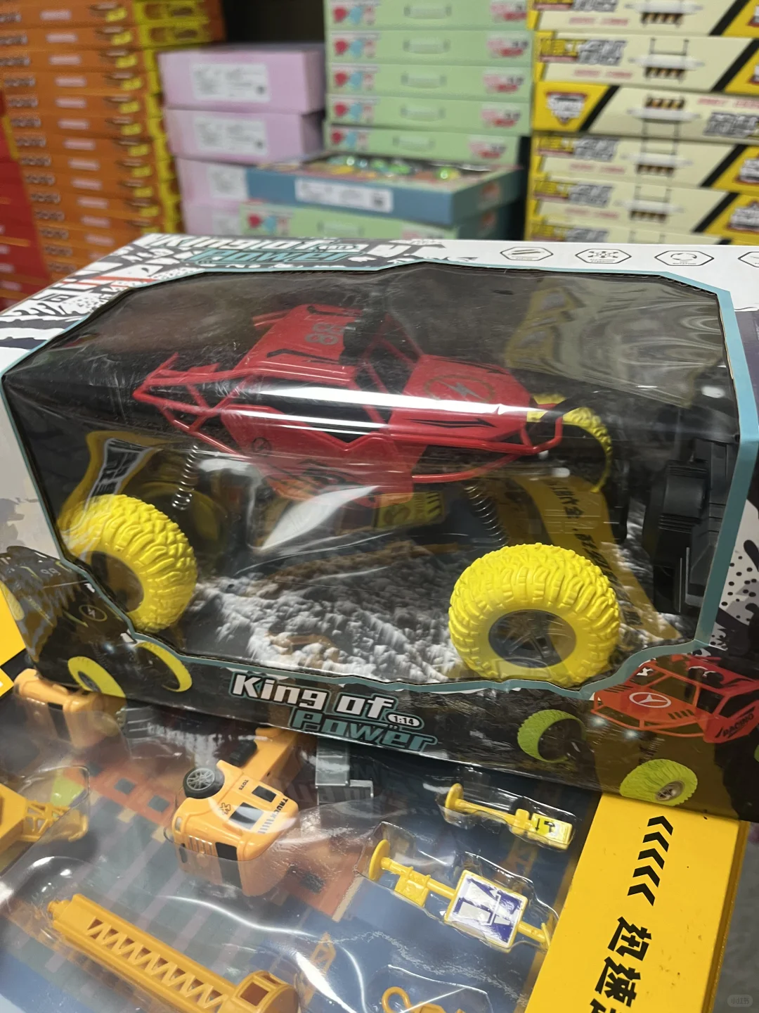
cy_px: 506
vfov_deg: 67.3
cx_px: 380
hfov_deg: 53.1
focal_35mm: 26
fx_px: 760
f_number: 1.6
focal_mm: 5.1
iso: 100
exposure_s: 1/50
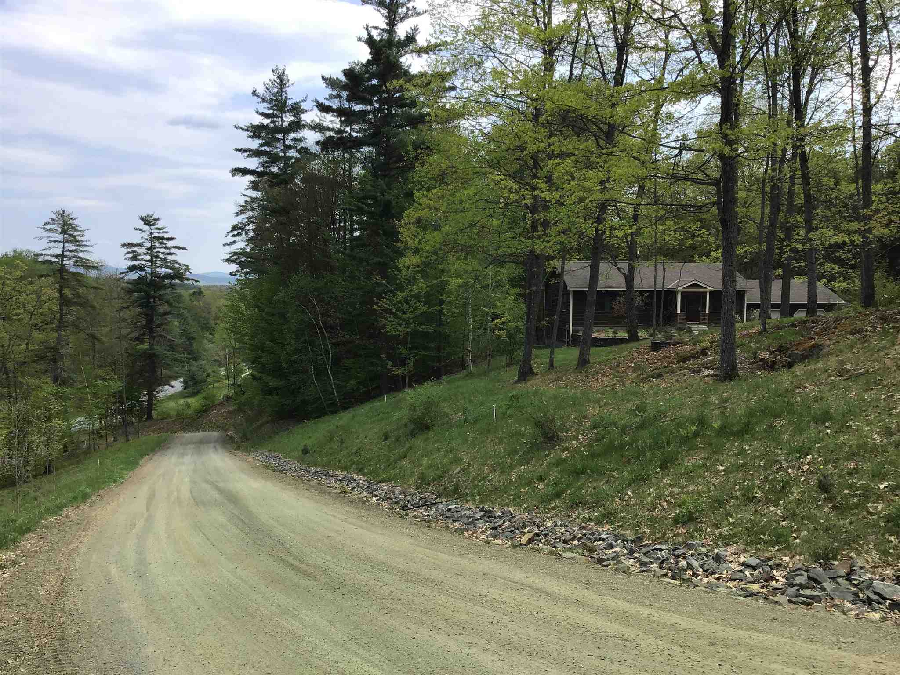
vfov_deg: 45.4
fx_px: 806
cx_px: 450
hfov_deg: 58.4
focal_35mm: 31
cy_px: 338
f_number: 2.4
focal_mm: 3.3
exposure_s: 1/840
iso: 25
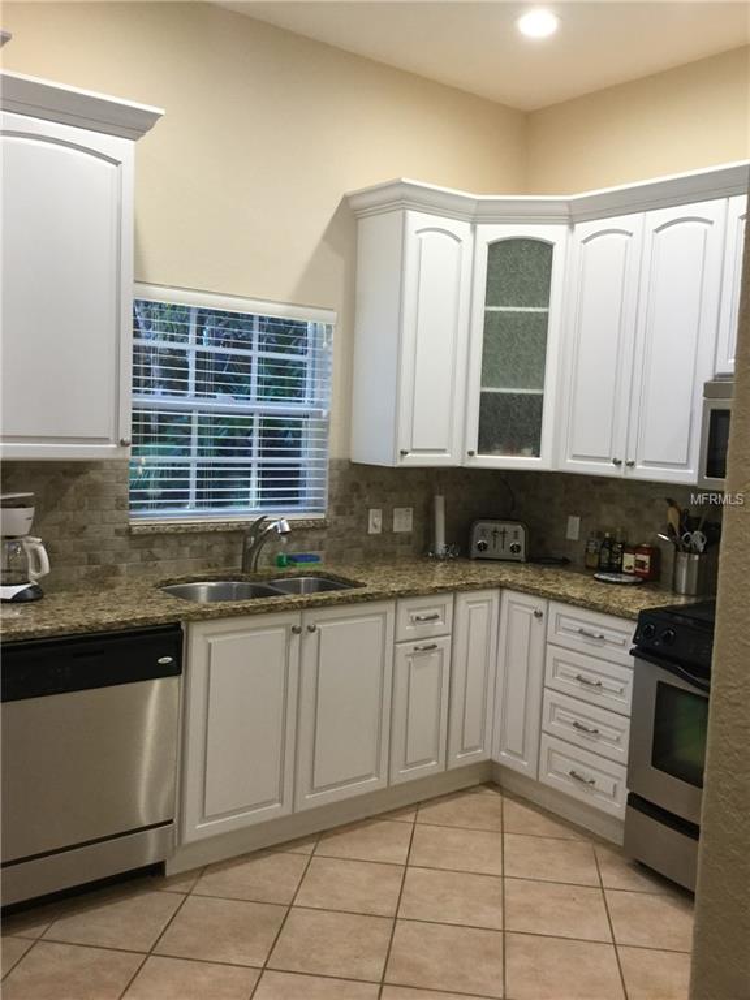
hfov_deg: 45.4
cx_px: 375
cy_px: 500
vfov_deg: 58.4
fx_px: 896
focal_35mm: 31
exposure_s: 1/30
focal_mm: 3.3
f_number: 2.4
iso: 64
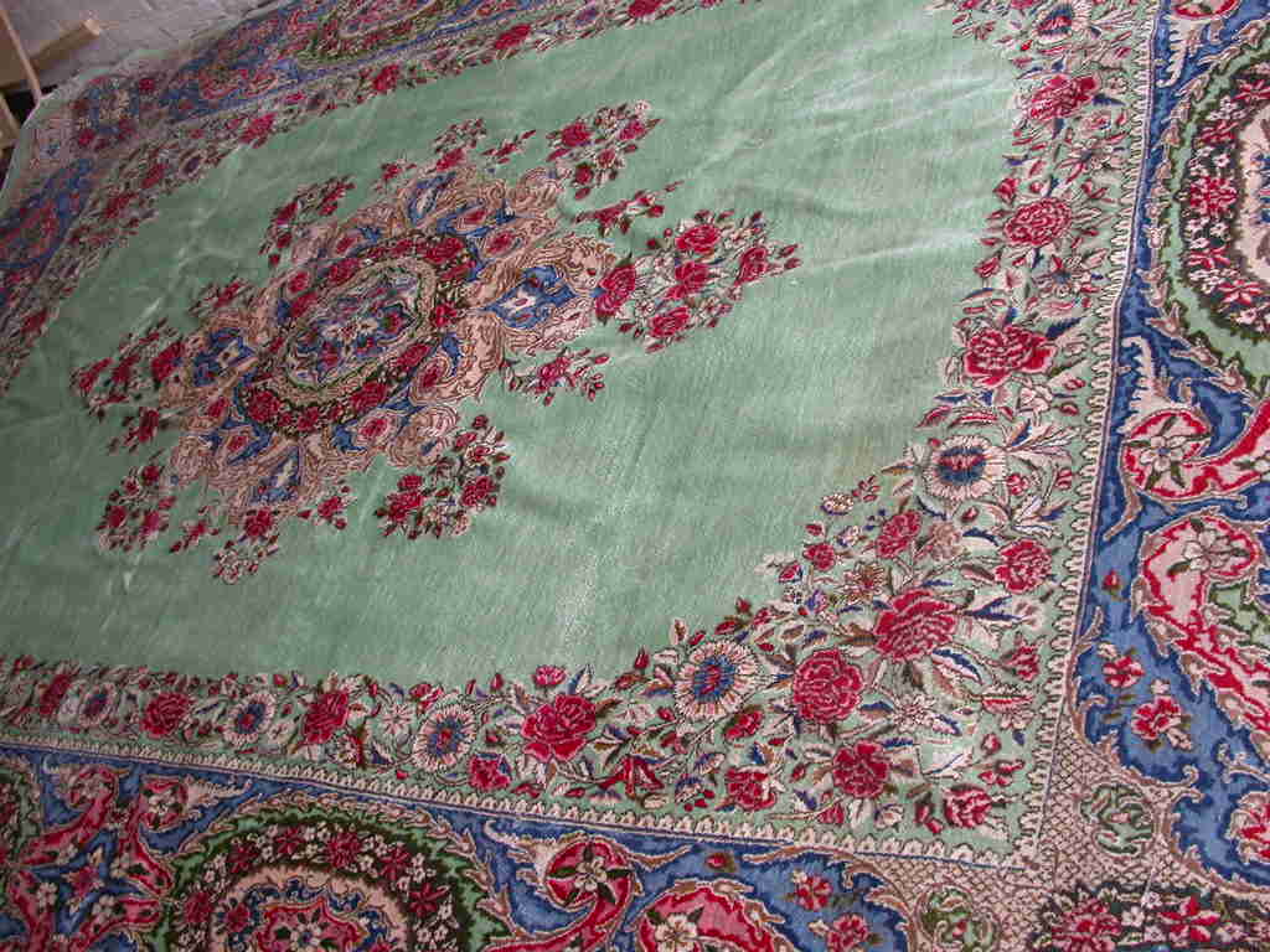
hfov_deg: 49.0
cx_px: 635
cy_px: 476
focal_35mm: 38
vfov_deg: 37.7
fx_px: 1394
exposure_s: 1/47.8
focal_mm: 7.85
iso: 100
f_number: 2.6
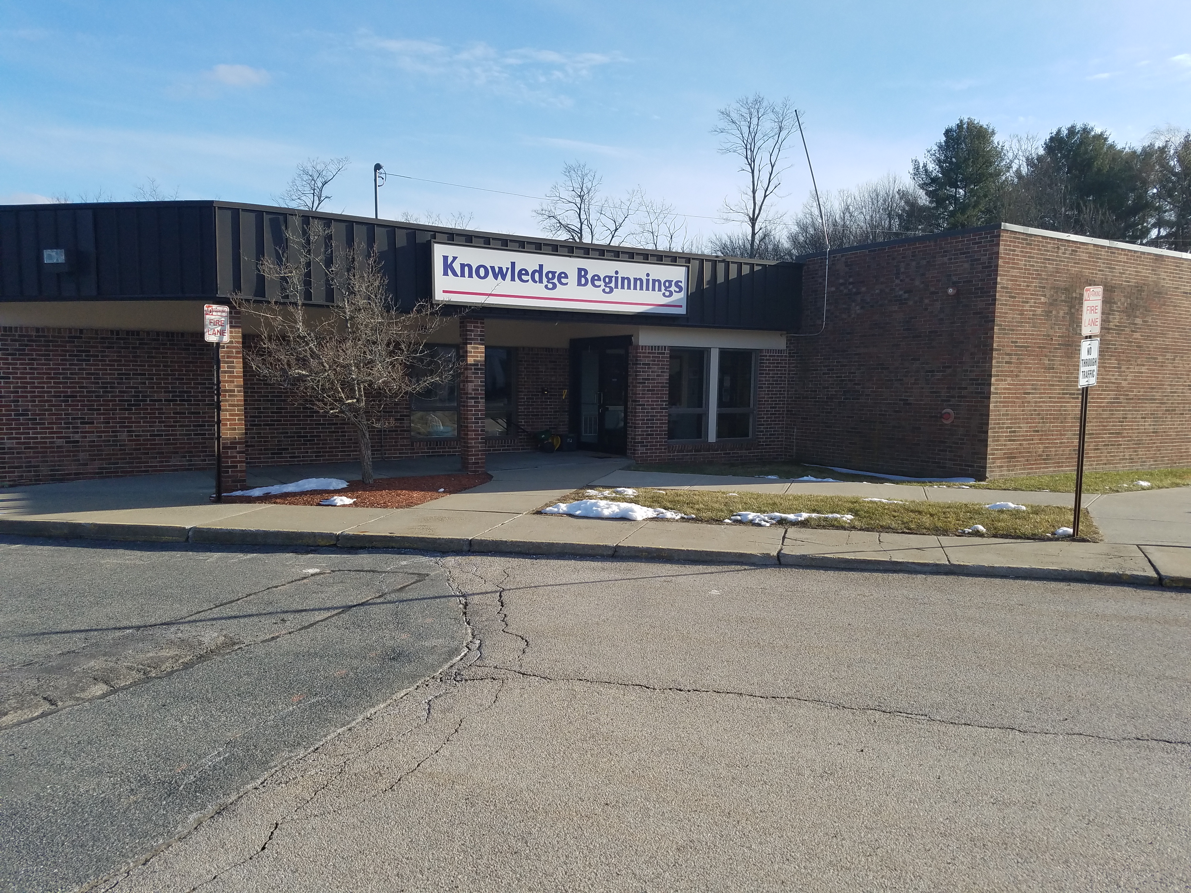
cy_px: 446
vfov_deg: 53.1
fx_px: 895
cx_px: 596
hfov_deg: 67.3
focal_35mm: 26
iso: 50
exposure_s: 1/1696
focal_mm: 4.2
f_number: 1.7
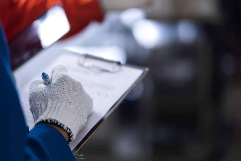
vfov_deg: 16.1
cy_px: 80
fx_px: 569
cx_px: 120
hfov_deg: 23.9
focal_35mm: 85
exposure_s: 1/320
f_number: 1.8
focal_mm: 85
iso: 250
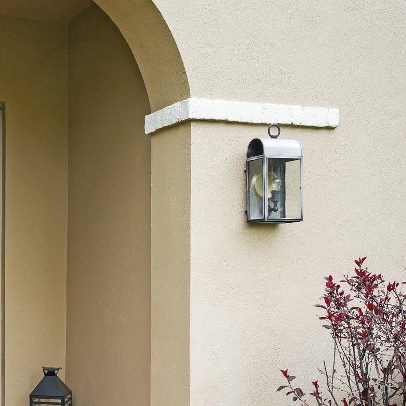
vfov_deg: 28.8
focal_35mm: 59
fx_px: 783
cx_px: -33
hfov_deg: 26.9
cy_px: 282
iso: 1600
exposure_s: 1/320
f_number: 11
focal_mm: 31
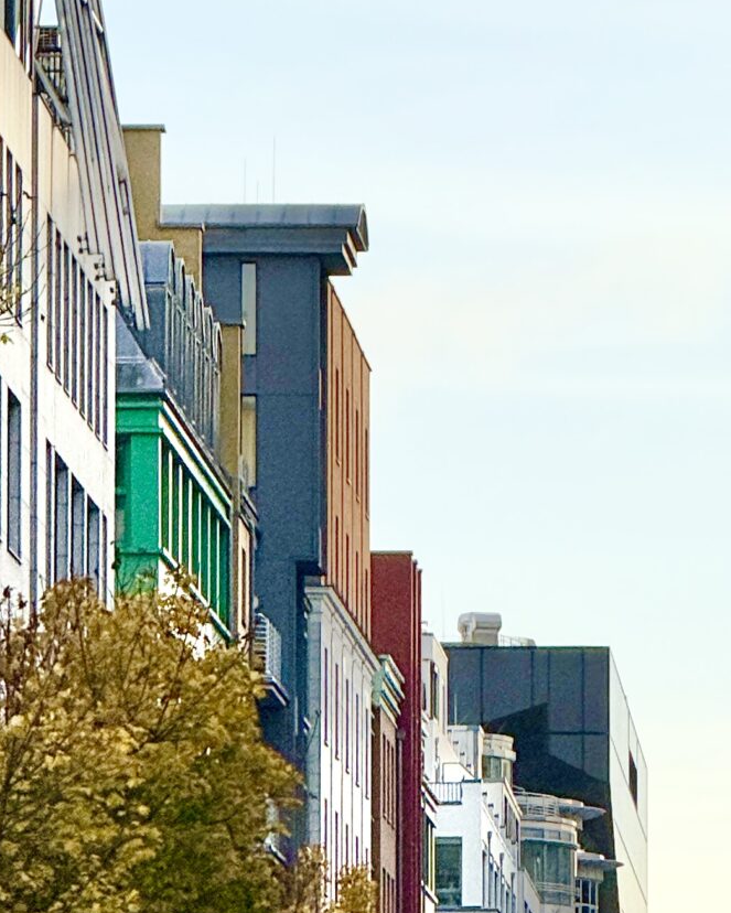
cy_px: 679
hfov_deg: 4.3
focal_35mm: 362
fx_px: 9784
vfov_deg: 5.3
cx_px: 750
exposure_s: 1/1368
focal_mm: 15.66
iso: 50
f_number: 2.8
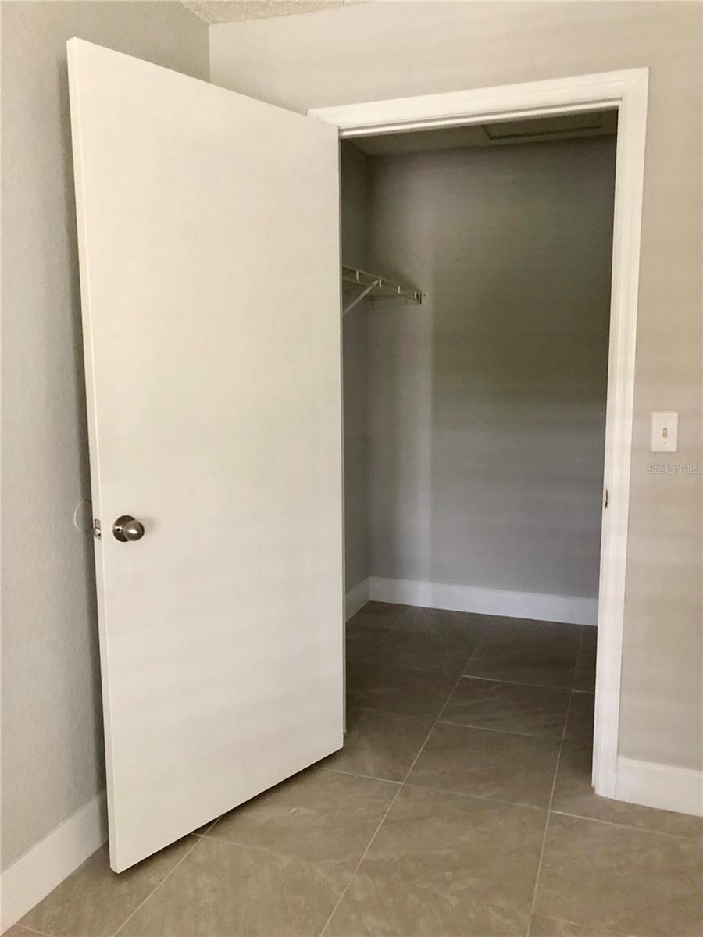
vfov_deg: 63.4
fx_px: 758
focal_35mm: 28
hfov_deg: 49.7
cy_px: 468
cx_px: 352
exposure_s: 1/9
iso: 100
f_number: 1.8
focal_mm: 3.99
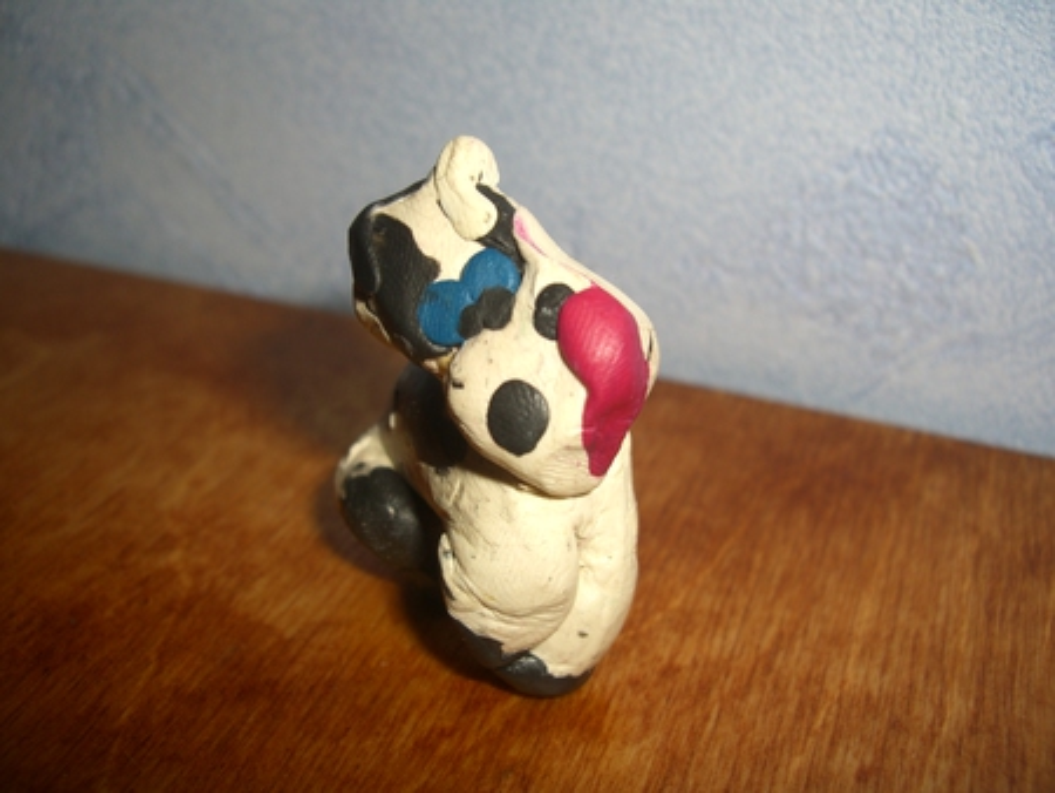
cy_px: 396
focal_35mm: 38
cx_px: 528
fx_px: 1159
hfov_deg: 49.0
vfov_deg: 37.8
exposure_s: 1/60
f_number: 5.6
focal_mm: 7.9
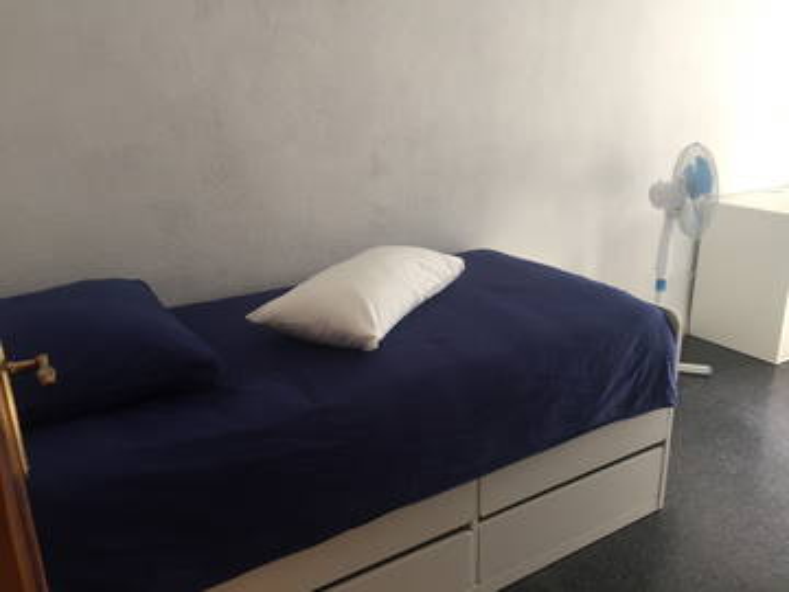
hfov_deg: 61.7
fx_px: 661
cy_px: 296
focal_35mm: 29
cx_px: 394
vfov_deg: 48.2
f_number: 2.2
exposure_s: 1/33
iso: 100
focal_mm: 4.15
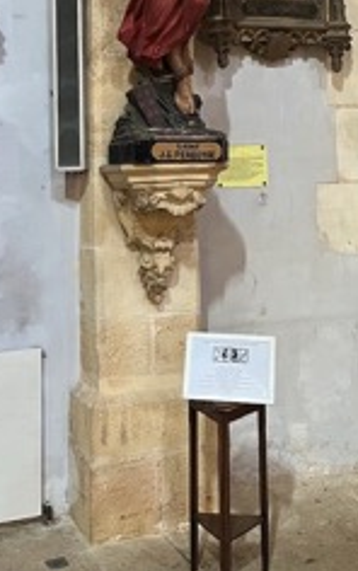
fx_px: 872
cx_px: 148
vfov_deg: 34.4
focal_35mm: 56
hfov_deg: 23.2
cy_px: 68
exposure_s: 1/49
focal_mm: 5.1
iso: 500
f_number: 1.6
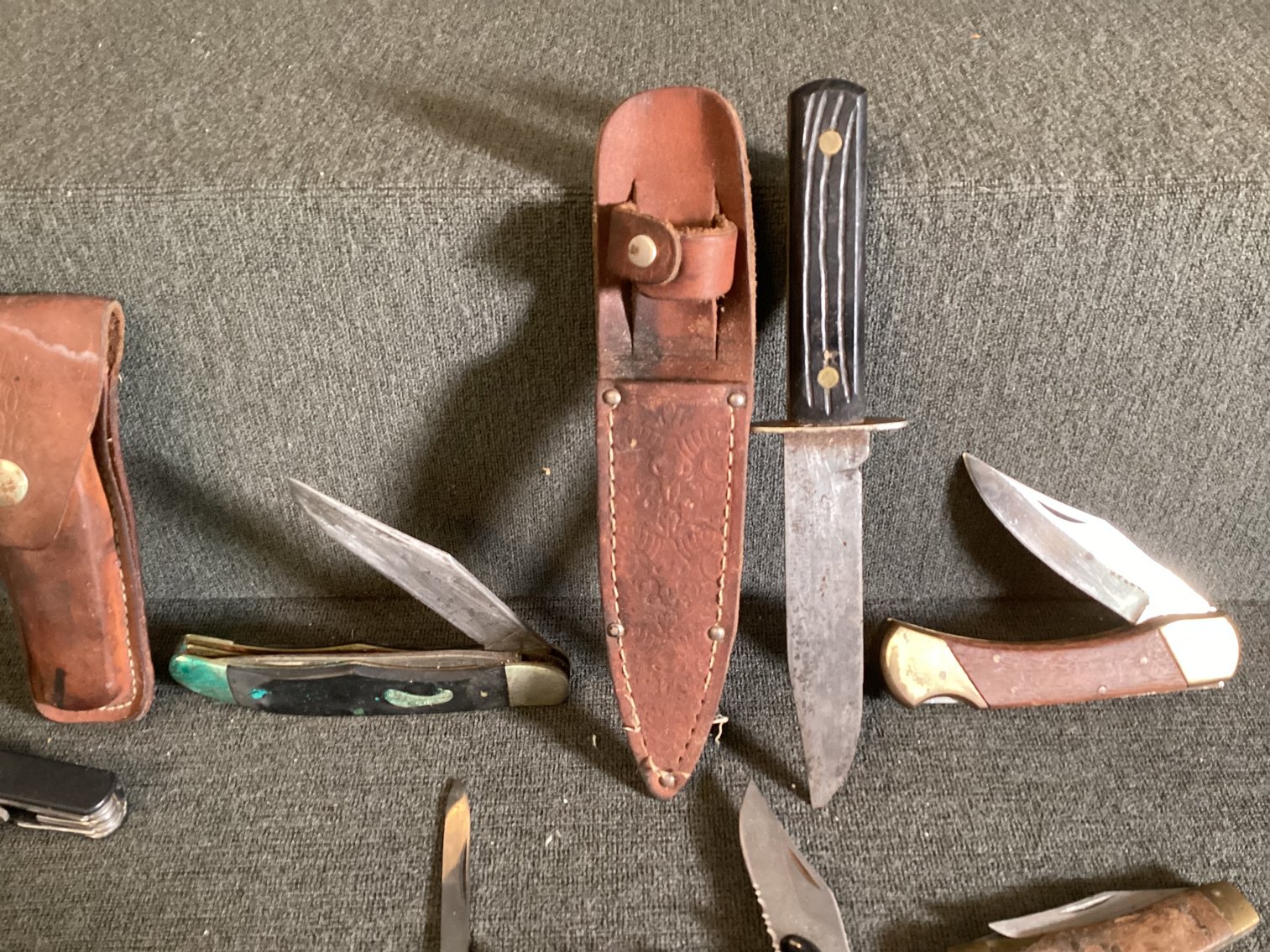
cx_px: 635
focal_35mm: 31
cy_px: 476
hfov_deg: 58.3
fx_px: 1137
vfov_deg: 45.4
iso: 320
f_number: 2.4
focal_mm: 3.3
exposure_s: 1/33
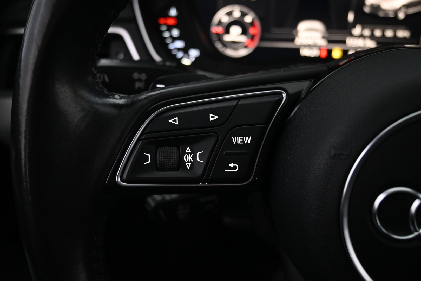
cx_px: 210
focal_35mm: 32
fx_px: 368
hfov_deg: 59.5
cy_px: 140
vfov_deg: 41.7
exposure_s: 1/30
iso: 2500
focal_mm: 21
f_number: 4
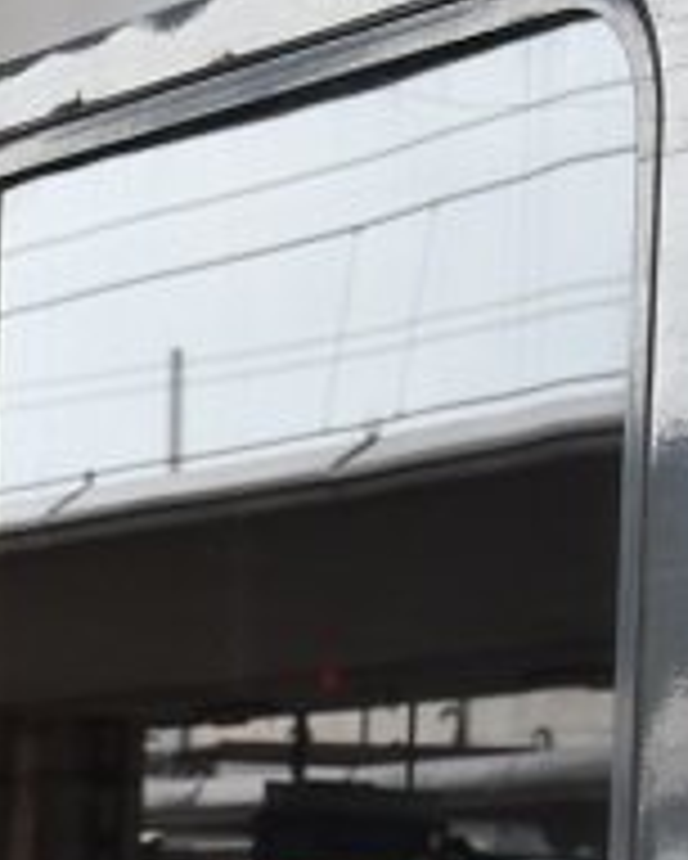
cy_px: 1081
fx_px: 6638
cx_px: -800
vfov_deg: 7.3
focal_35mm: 261
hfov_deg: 5.8
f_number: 5.6
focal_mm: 35
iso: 400
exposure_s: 1/100
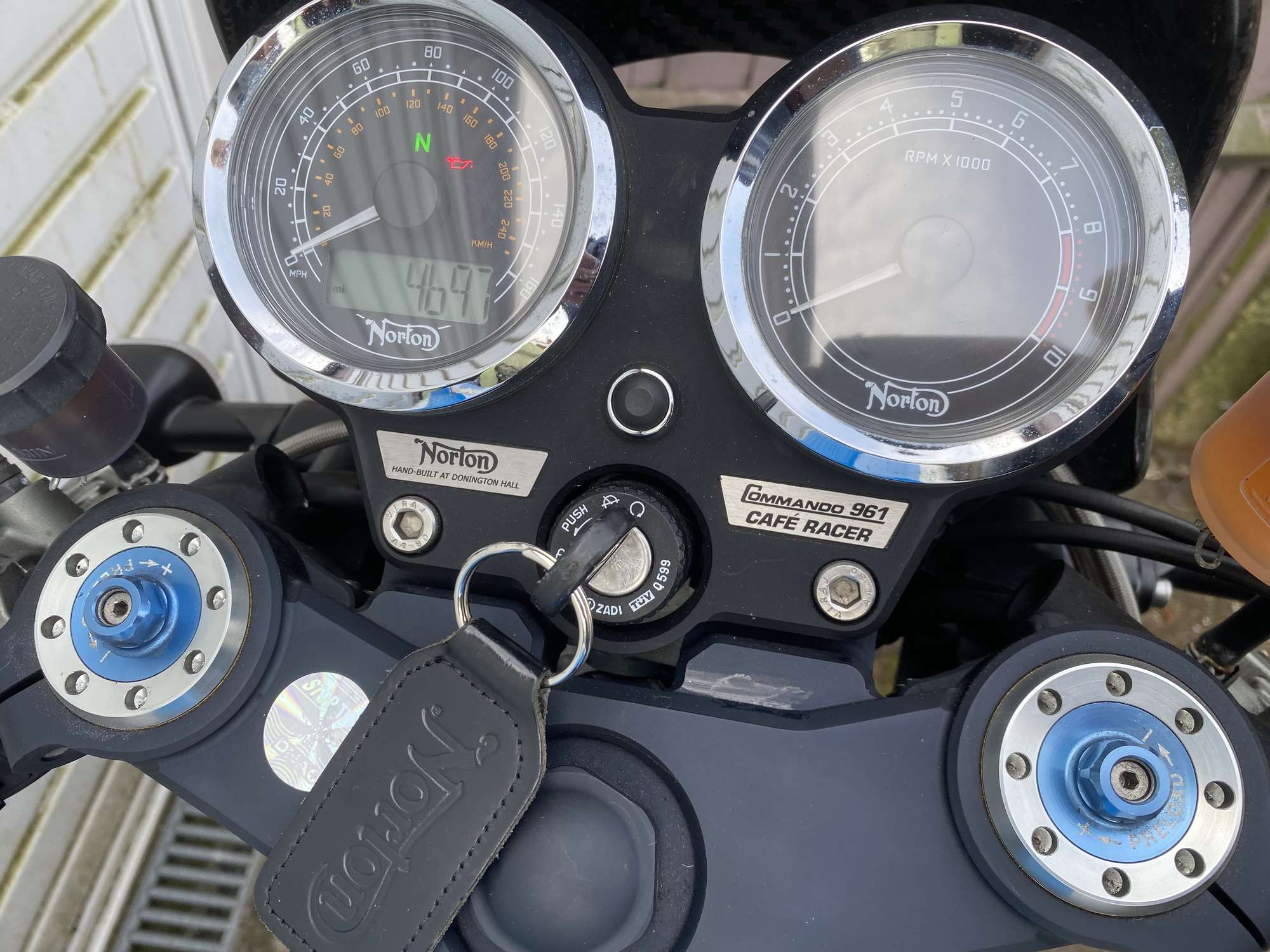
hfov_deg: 67.3
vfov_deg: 53.1
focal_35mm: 26
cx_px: 635
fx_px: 954
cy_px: 476
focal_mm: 4.25
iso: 32
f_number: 1.8
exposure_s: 1/270
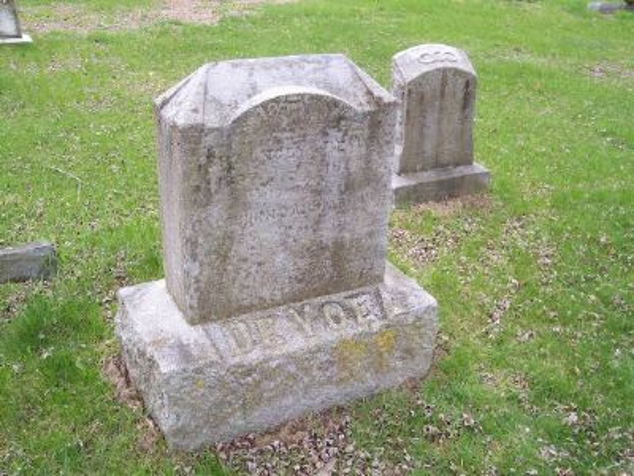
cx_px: 317
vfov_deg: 37.7
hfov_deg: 49.0
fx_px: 696
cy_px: 238
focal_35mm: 38
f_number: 2.8
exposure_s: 1/500
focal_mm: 8
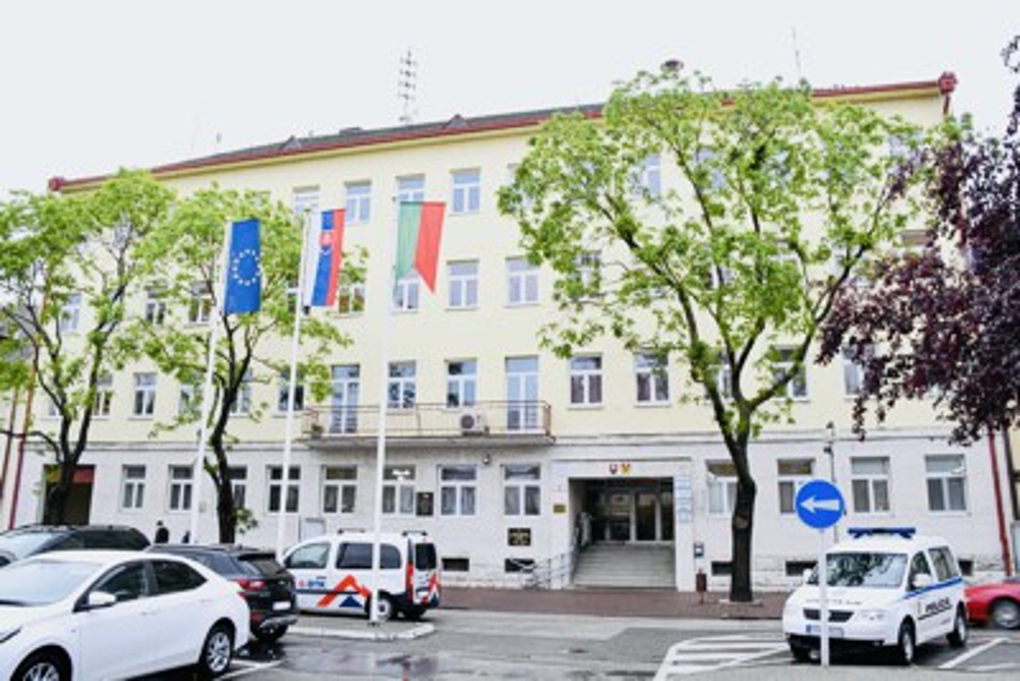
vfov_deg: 48.0
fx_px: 765
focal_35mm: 27
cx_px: 510
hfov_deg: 67.4
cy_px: 340
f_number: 22
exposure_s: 1/25
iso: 3200
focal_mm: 18
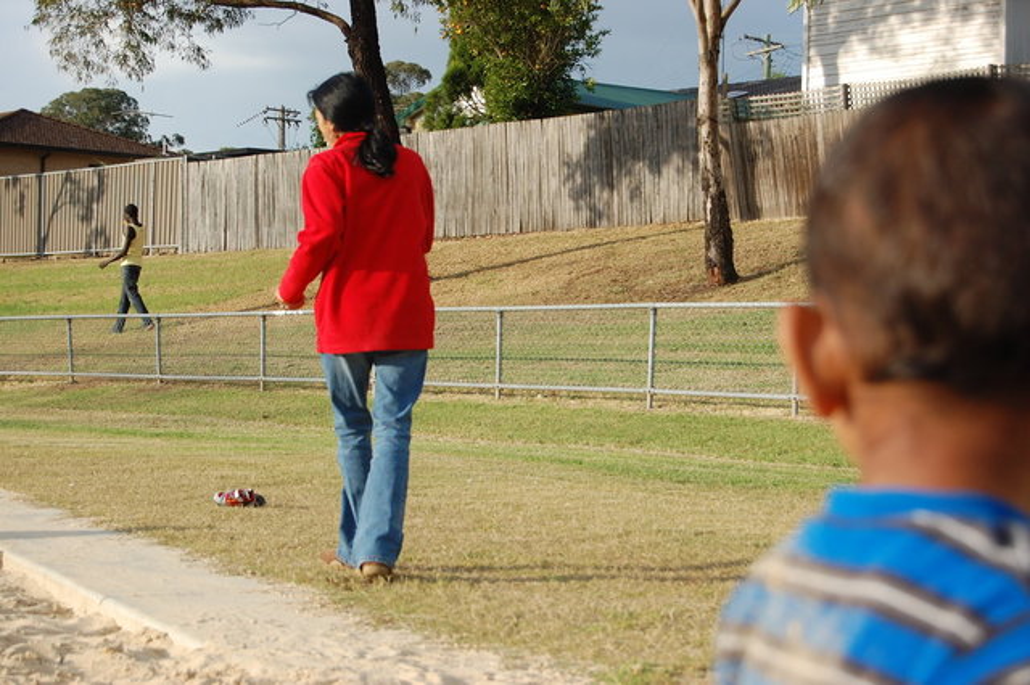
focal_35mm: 75
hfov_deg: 27.0
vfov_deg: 18.2
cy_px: 342
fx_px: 2145
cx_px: 515
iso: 200
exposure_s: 1/320
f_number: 9
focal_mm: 50
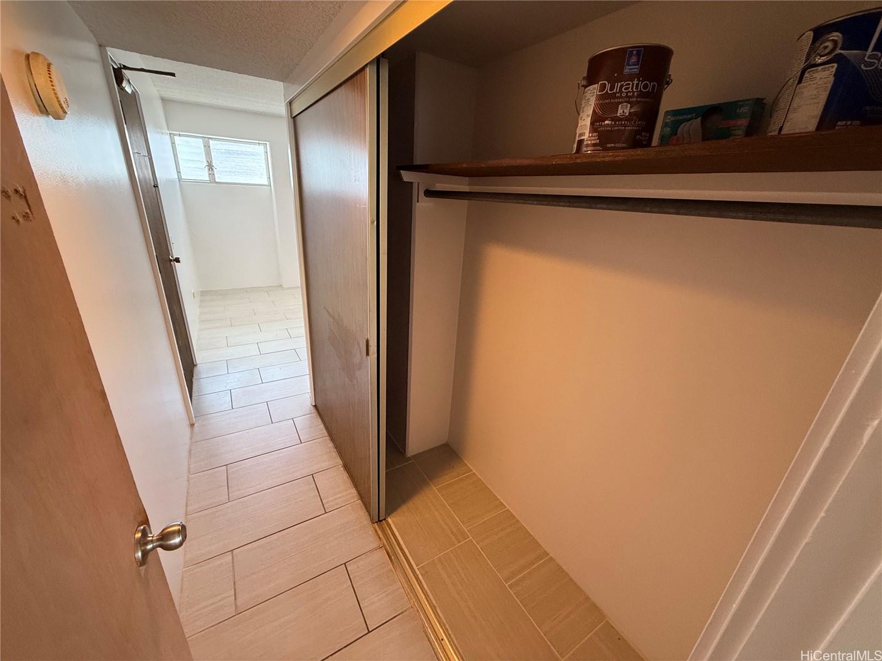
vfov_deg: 85.7
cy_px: 330
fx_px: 357
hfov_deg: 102.1
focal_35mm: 14
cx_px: 441
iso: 400
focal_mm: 2.22
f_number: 2.2
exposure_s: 1/60
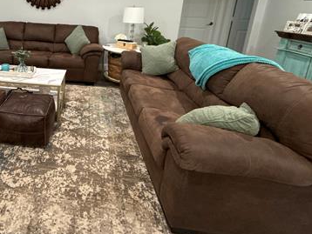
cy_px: 58
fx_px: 225
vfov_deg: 52.5
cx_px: 56
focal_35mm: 25
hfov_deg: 62.5
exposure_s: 1/60
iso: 400
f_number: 2.2
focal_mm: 2.22
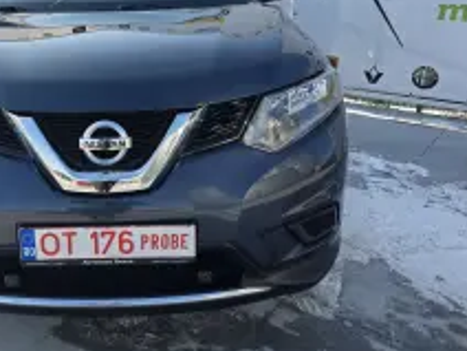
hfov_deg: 45.8
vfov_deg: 36.4
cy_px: 117
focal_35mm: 39
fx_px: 526
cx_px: 106
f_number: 1.7
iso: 80
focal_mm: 6.3
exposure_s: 1/1874
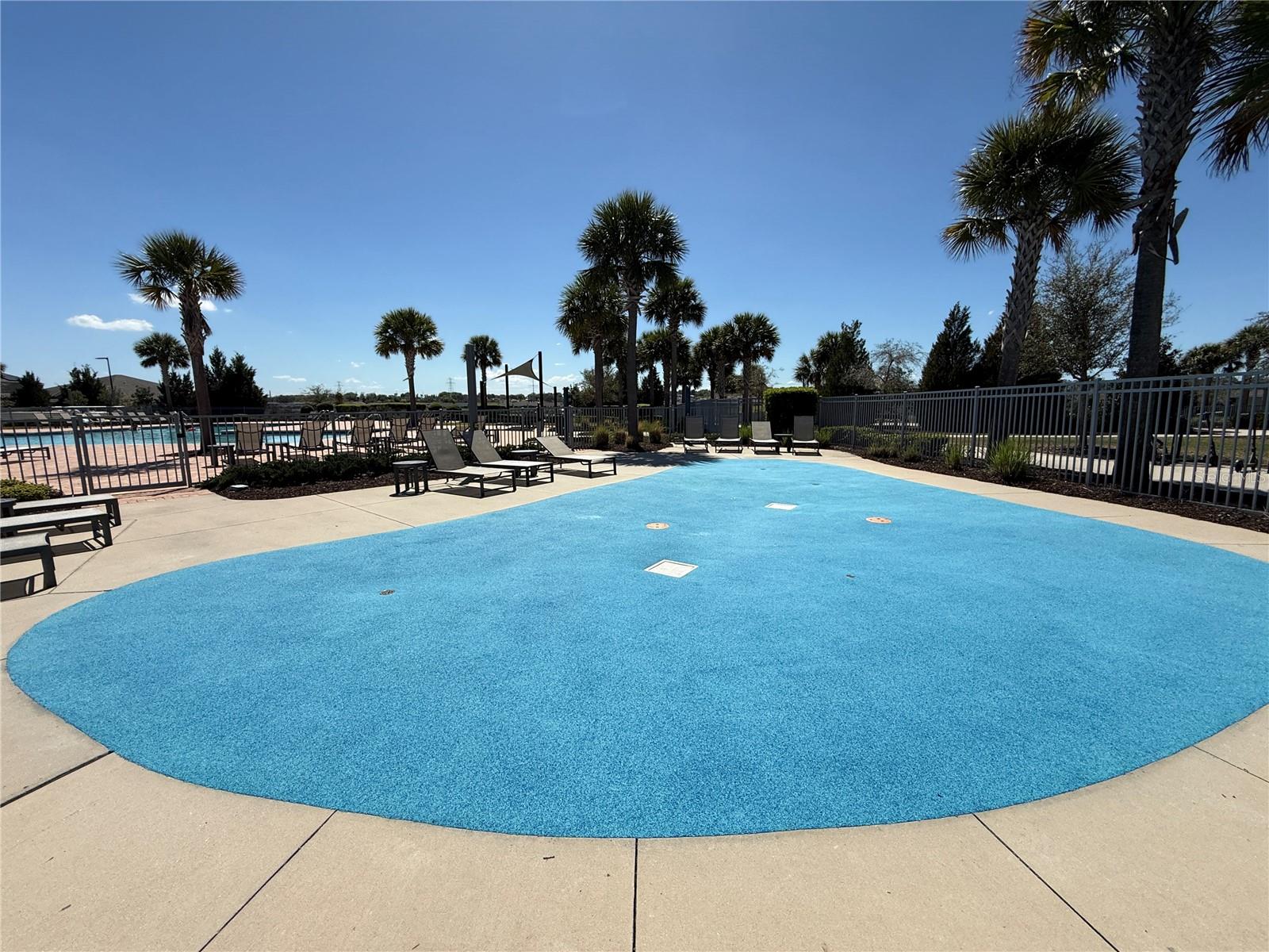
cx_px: 634
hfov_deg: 102.1
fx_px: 513
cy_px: 476
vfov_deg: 85.7
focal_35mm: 14
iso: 50
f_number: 2.2
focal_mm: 2.22
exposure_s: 1/4149
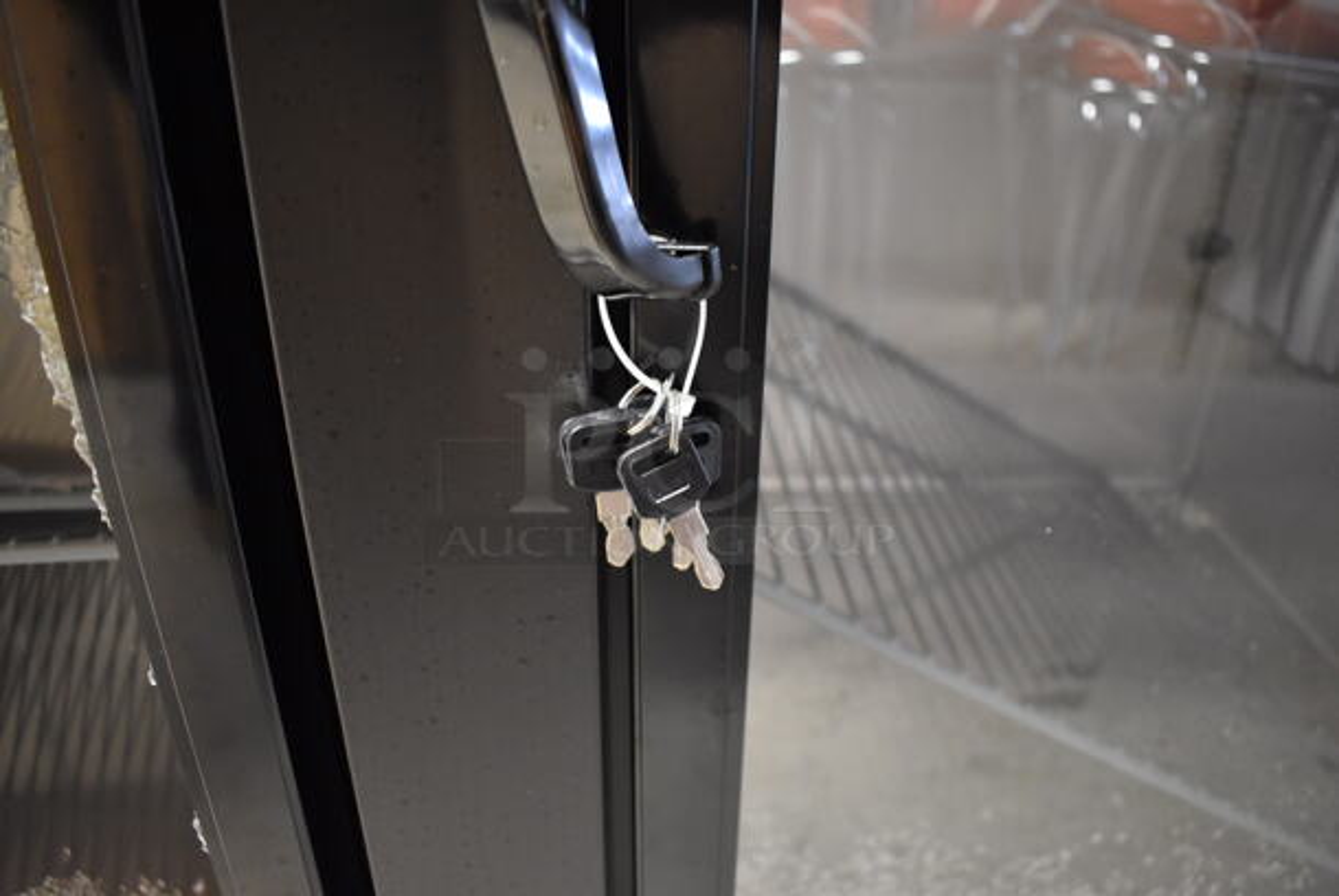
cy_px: 448
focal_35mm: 27
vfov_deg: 48.0
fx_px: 1005
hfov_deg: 67.3
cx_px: 670
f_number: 3.5
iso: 3200
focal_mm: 18
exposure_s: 1/25
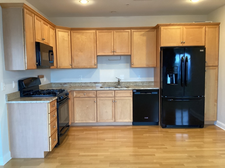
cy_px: 84
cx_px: 112
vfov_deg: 45.4
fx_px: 201
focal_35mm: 31
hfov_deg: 58.4
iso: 400
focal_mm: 3.3
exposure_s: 1/60
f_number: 2.4
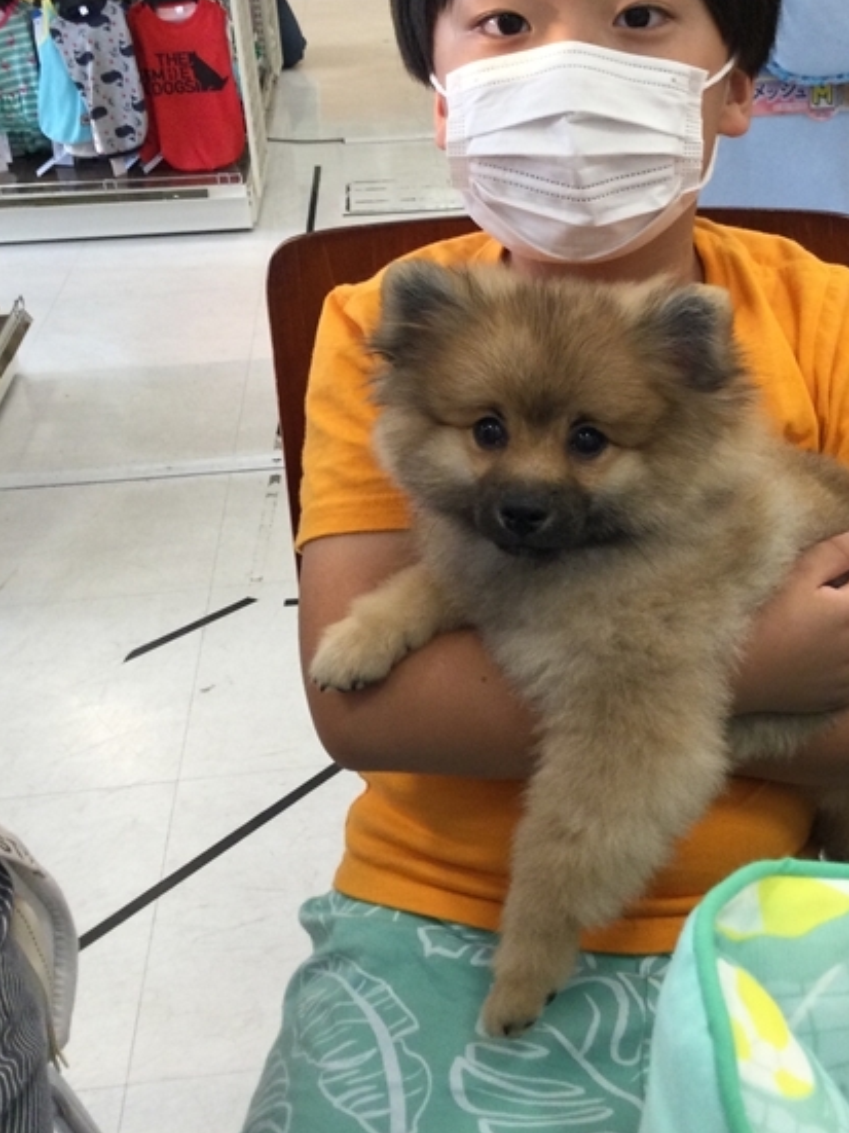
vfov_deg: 42.0
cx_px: 532
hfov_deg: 32.0
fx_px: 1472
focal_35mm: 45
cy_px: 479
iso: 25
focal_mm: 3.3
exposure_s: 1/30
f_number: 2.4
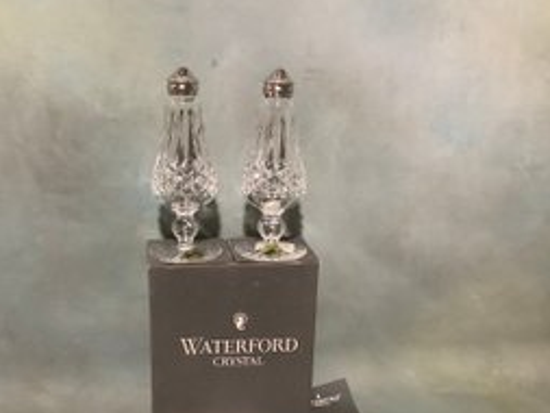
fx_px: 668
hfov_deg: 44.6
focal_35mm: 42
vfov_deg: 34.2
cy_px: 262
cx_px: 232
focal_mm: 3.3
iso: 320
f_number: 2.4
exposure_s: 1/40
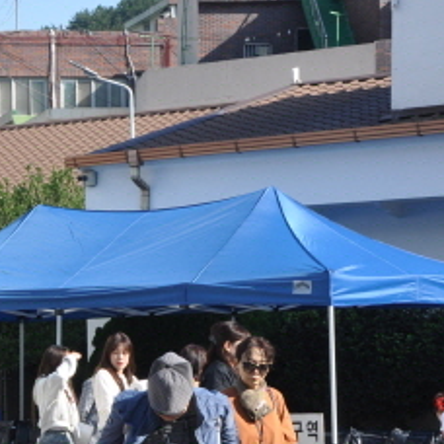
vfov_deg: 12.9
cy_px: 429
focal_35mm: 134
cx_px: -60
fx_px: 1945
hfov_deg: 12.8
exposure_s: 1/125
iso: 200
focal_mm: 30
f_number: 11
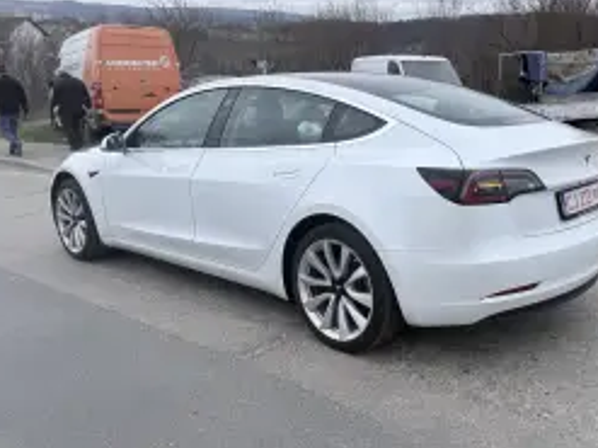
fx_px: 604
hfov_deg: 52.2
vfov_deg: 40.6
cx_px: 363
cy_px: 203
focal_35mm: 35
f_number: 1.78
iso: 80
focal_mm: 6.76
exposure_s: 1/3584
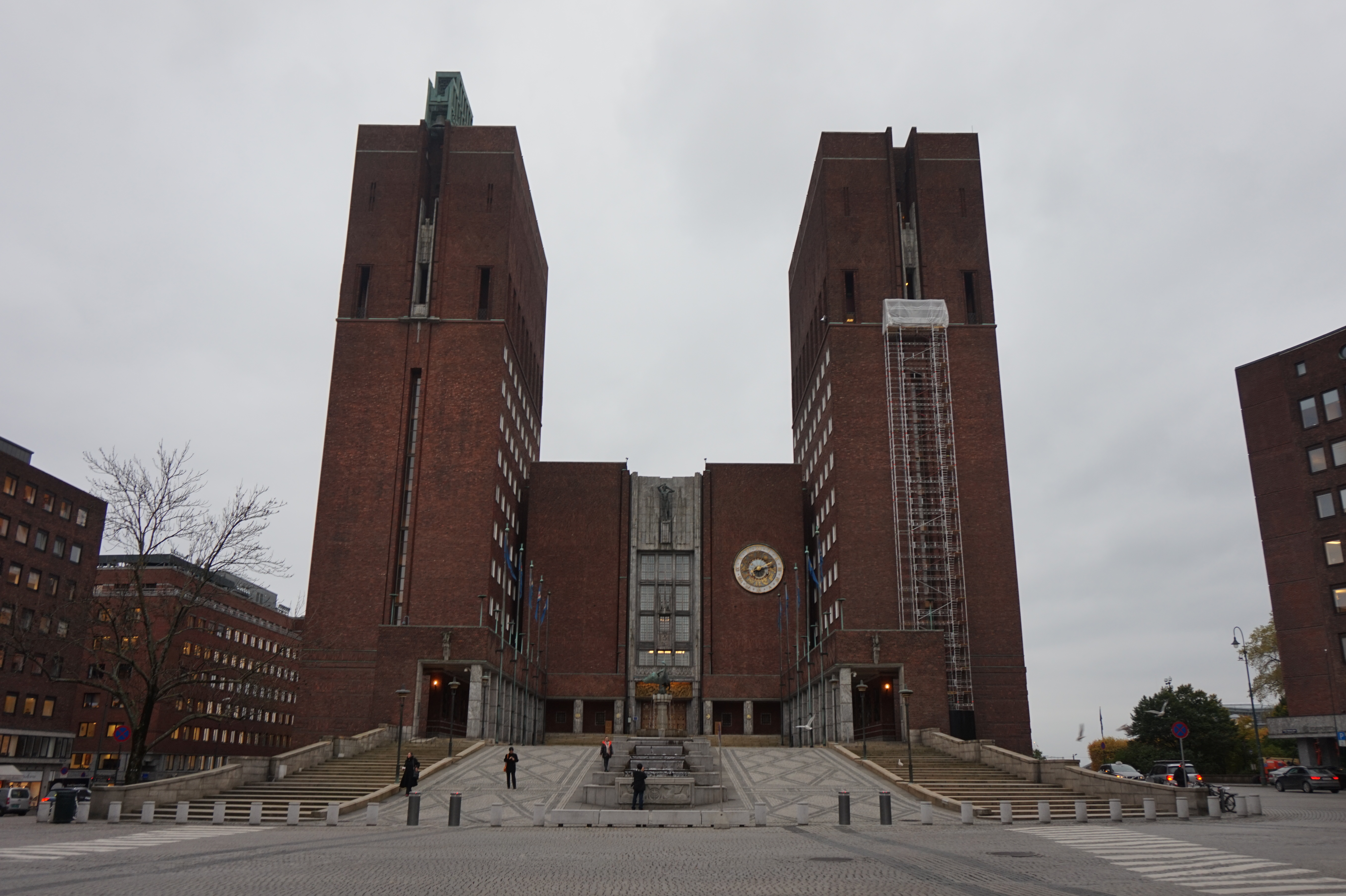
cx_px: 673
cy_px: 448
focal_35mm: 28
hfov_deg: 64.6
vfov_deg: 45.6
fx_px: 1065
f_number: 4
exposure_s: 1/60
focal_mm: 19
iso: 125
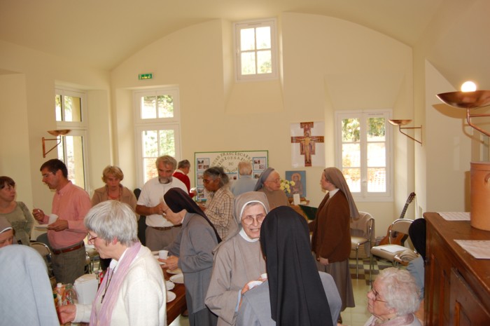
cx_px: 245
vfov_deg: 47.8
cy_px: 163
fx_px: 367
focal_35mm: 27
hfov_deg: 67.4
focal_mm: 18
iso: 400
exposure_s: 1/60
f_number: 3.5
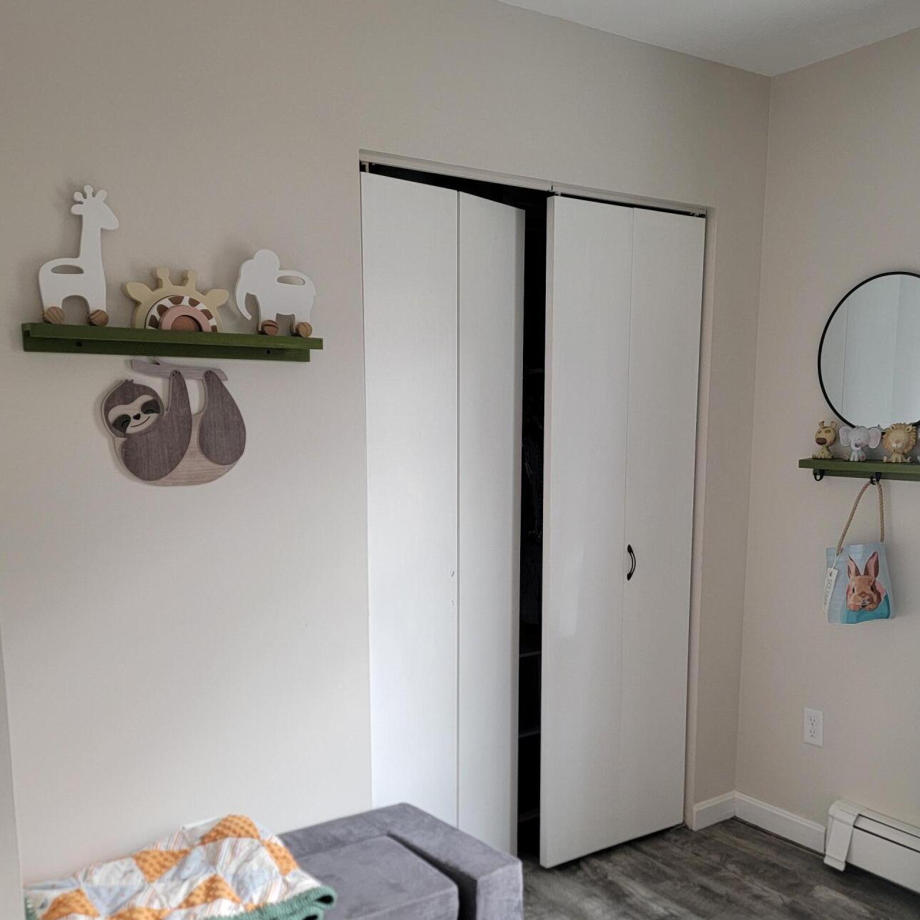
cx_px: 524
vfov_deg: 49.4
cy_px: 557
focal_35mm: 33
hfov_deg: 49.6
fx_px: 992
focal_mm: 6.7
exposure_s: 1/120
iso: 160
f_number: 1.8
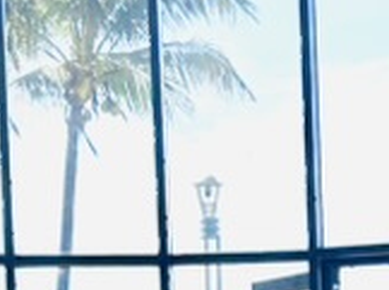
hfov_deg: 12.8
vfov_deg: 9.3
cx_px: 430
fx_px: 1706
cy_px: 515
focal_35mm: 152
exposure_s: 1/2155
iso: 80
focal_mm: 6.86
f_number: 1.78
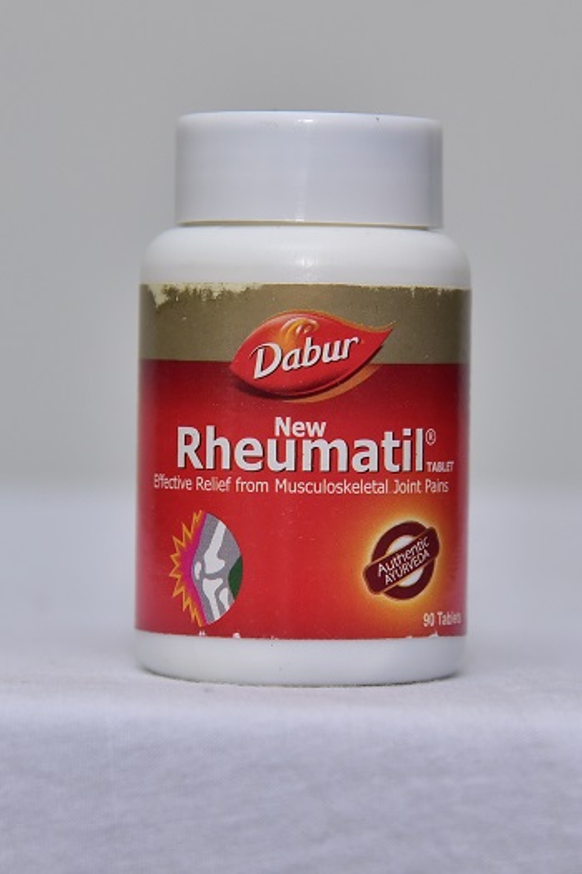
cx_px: 291
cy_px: 437
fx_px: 2914
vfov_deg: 17.1
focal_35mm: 120
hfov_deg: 11.4
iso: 1600
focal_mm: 120
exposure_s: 1/160
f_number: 5.6
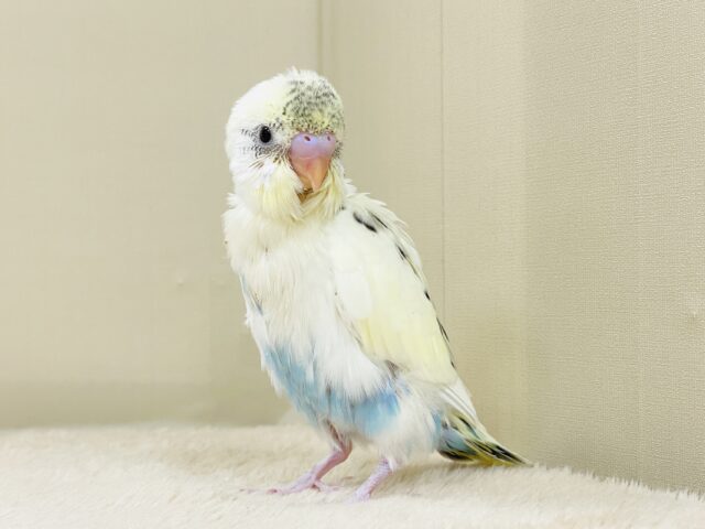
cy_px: 264
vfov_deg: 28.0
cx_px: 352
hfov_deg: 36.8
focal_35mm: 52
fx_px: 1059
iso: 100
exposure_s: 1/99
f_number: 2
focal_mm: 6
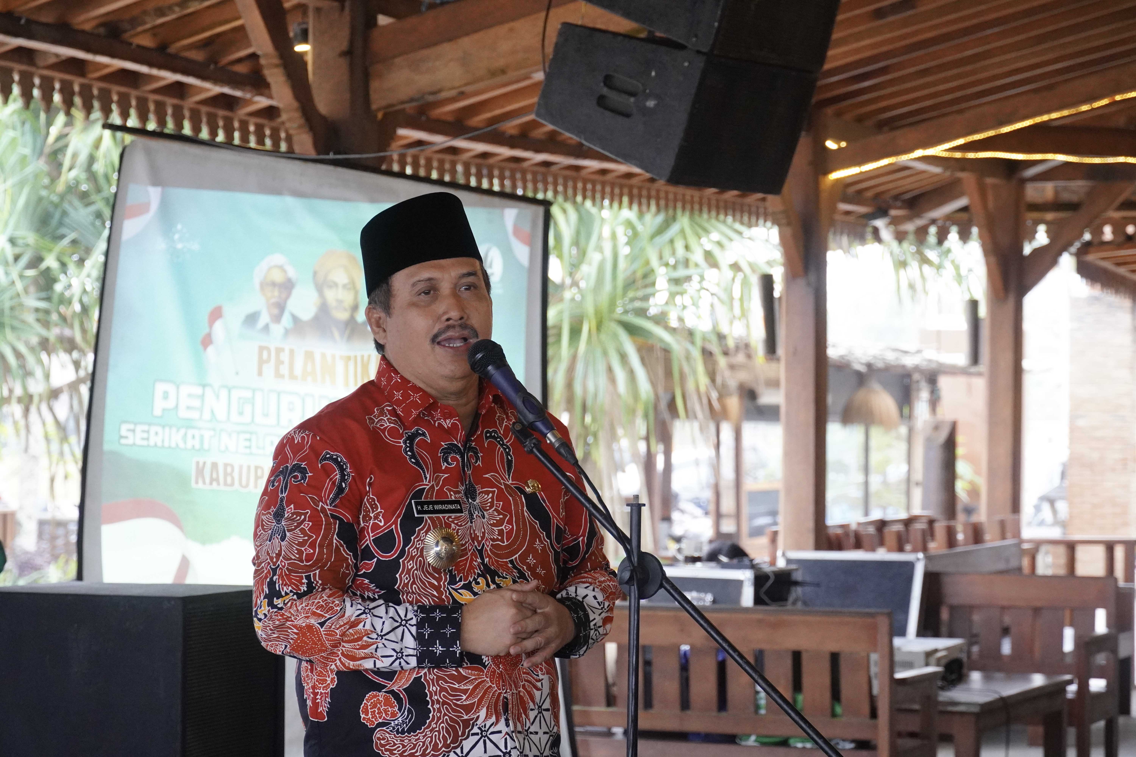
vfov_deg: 13.2
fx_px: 3266
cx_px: 568
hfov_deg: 19.7
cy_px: 378
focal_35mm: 104
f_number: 5.6
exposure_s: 1/160
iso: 3200
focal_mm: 69
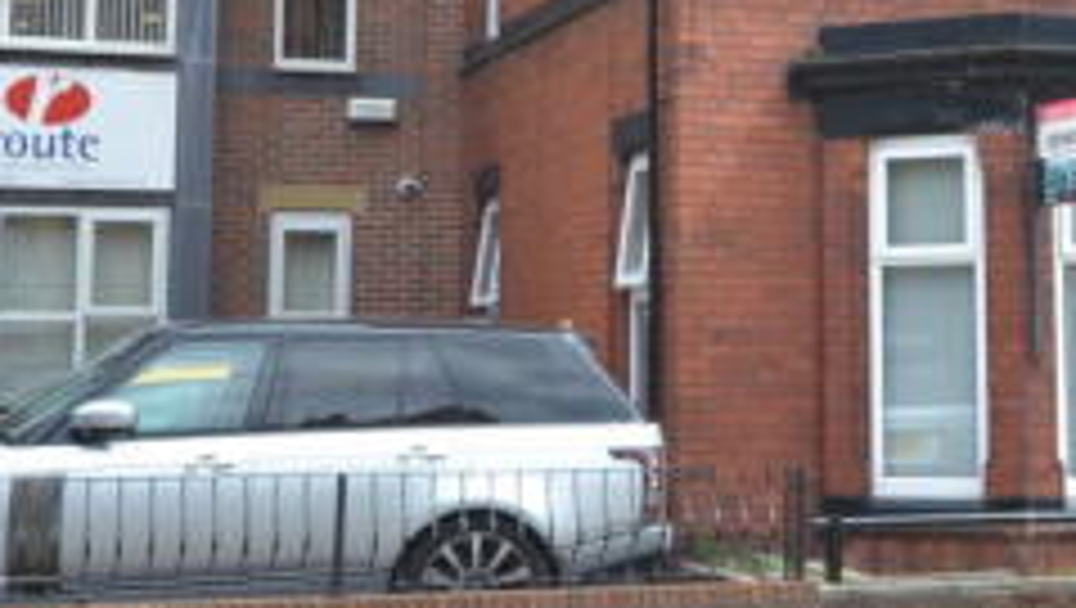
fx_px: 2456
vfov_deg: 13.9
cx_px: 822
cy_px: 38
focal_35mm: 86
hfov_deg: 24.4
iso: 100
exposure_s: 1/125
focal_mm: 20
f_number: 5.6
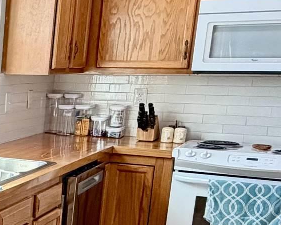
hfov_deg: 20.5
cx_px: -176
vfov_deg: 20.0
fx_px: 624
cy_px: 205
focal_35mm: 75
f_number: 2.2
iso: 160
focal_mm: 2.22
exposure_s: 1/120
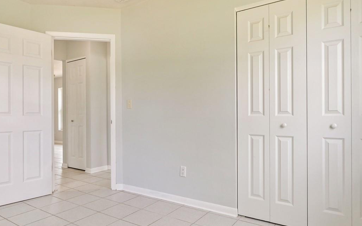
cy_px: 119
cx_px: 169
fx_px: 227
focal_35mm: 23
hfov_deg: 77.1
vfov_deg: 53.0
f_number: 4
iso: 500
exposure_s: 1/60
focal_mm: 7
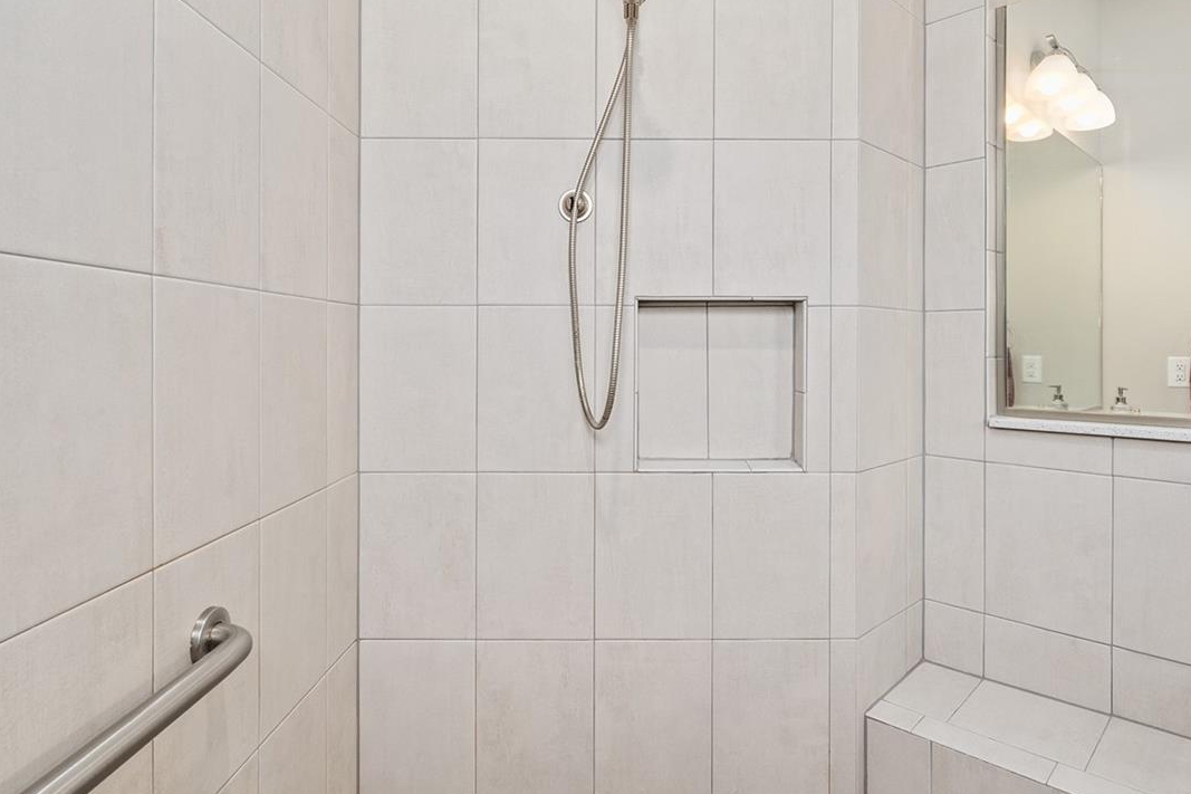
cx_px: 622
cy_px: 338
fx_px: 695
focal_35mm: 21
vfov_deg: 59.2
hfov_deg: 81.2
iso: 250
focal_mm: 14
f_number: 7.1
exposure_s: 1/6
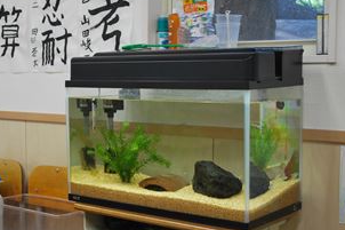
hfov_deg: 29.8
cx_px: 103
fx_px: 642
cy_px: 136
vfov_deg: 20.3
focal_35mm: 67
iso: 280
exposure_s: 1/30
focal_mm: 30
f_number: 4.8
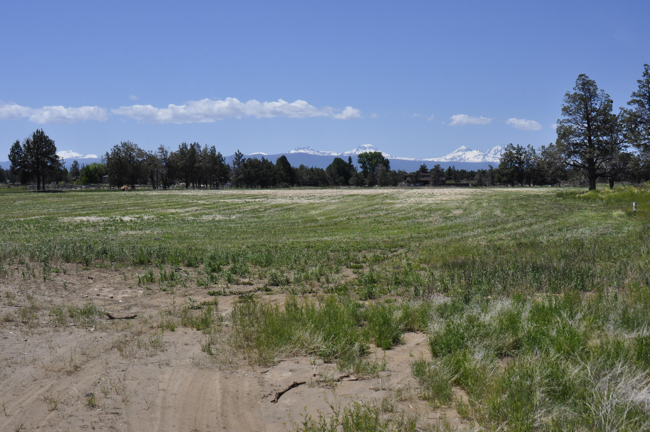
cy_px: 216
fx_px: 757
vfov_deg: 31.8
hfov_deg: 46.5
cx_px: 325
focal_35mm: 42
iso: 200
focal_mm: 28
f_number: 10
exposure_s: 1/320
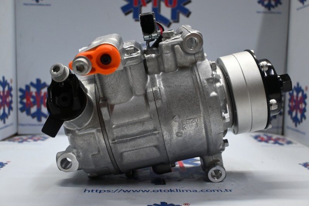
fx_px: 322
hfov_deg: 51.3
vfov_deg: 35.5
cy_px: 103
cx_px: 154
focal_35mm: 38
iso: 1100
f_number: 4.2
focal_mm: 25
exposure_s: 1/125
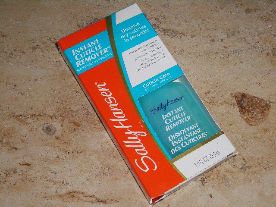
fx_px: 494
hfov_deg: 31.2
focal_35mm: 62
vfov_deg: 23.7
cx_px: 138
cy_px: 104
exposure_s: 1/60
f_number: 5.6
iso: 80
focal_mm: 10.2
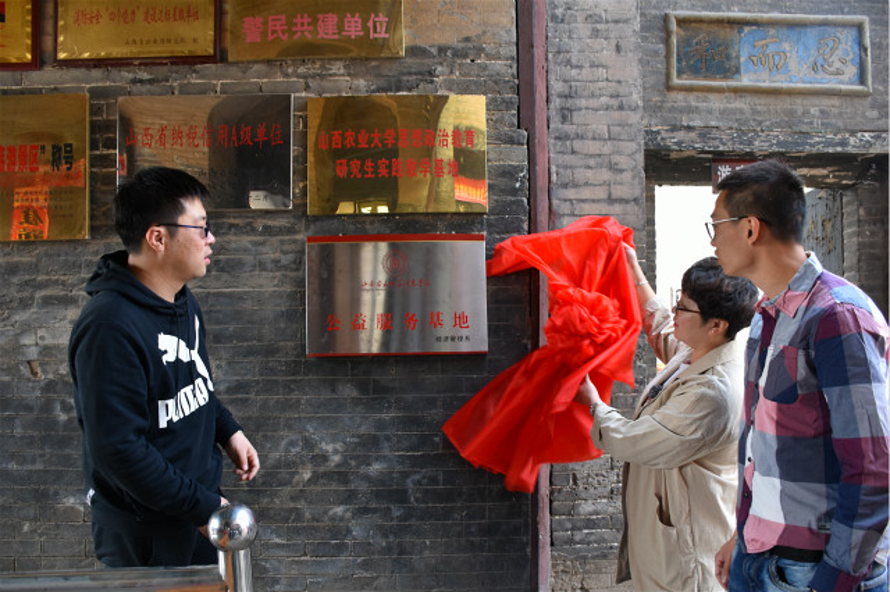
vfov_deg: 47.9
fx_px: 667
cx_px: 445
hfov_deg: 67.4
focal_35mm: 27
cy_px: 296
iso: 400
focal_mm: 18
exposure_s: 1/100
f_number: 5
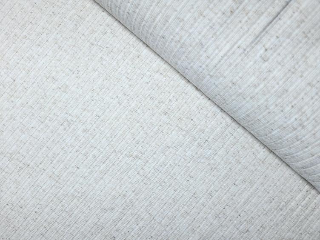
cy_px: 120
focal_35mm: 26
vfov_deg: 53.1
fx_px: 240
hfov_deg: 67.3
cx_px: 160
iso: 50
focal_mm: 5.4
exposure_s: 1/90
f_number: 1.8
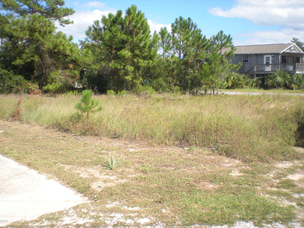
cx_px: 152
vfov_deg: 37.7
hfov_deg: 49.0
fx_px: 334
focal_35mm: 38
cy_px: 114
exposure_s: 1/258
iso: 64
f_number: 4.6
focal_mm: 6.3
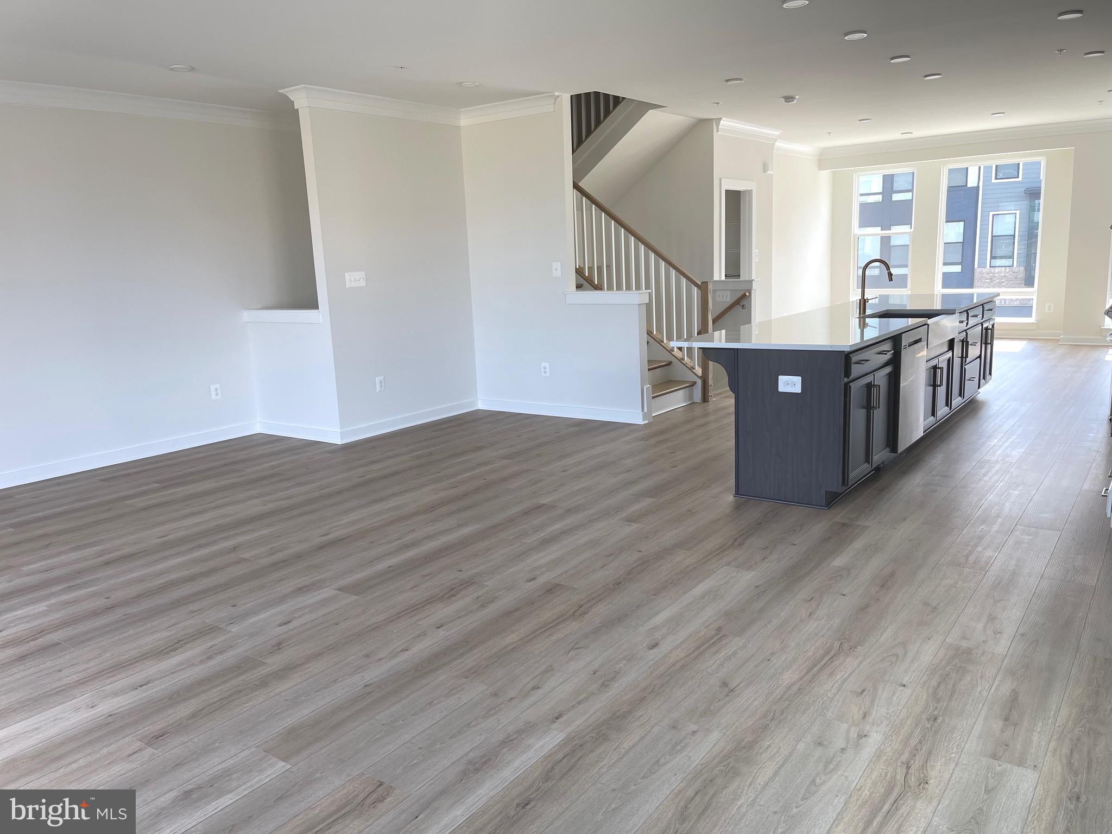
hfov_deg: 67.3
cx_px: 556
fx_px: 835
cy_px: 417
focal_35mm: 26
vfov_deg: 53.1
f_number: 1.6
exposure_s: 1/189
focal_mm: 5.1
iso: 40
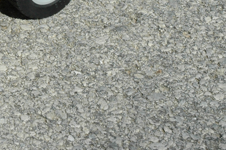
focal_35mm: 197
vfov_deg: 6.8
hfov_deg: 10.1
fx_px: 1236
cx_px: -103
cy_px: -95
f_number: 13
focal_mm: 38
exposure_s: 1/640
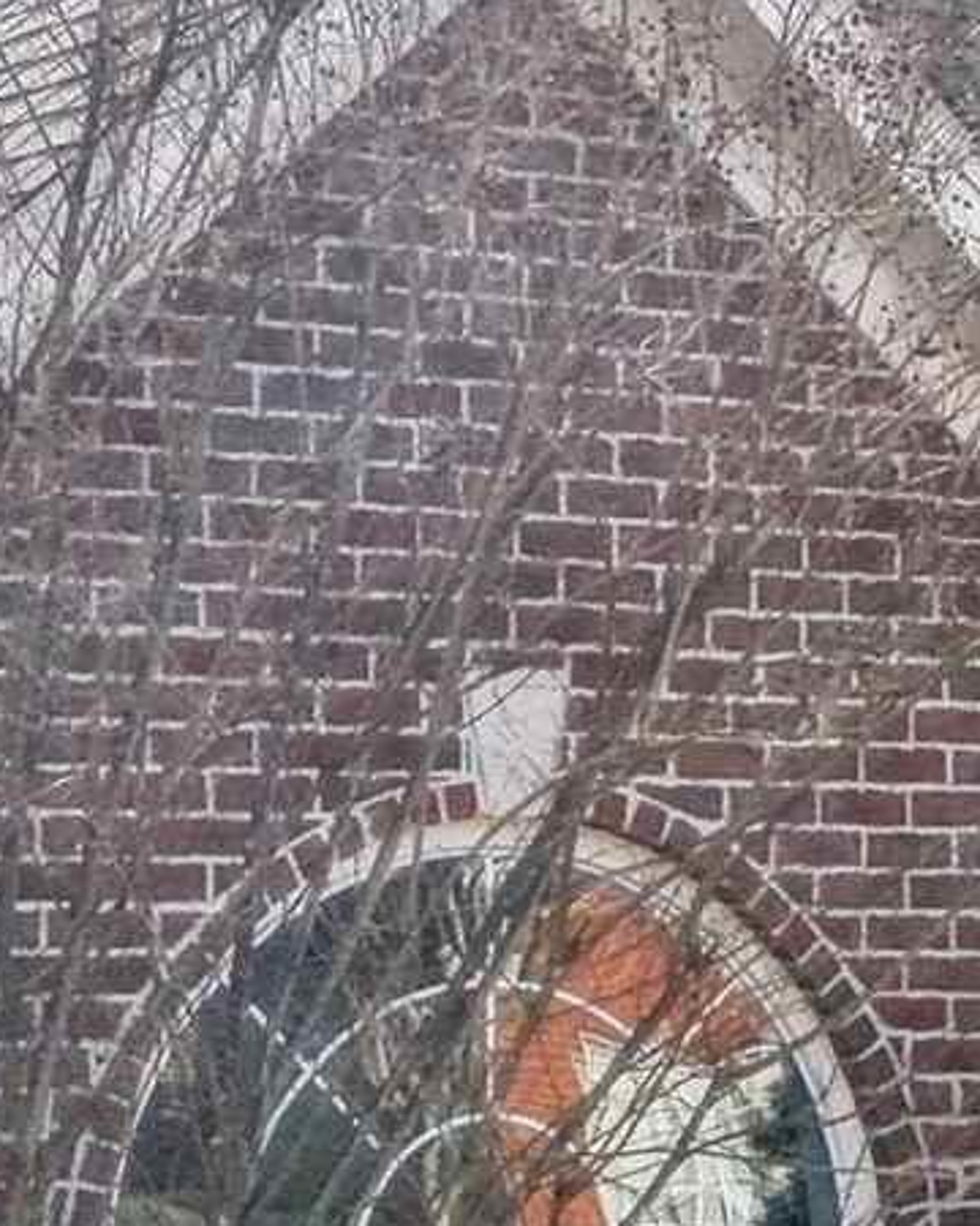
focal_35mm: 160
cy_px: 932
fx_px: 5801
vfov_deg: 12.0
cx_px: 942
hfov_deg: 9.6
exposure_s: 1/6400
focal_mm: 8.7
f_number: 1.8
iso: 200
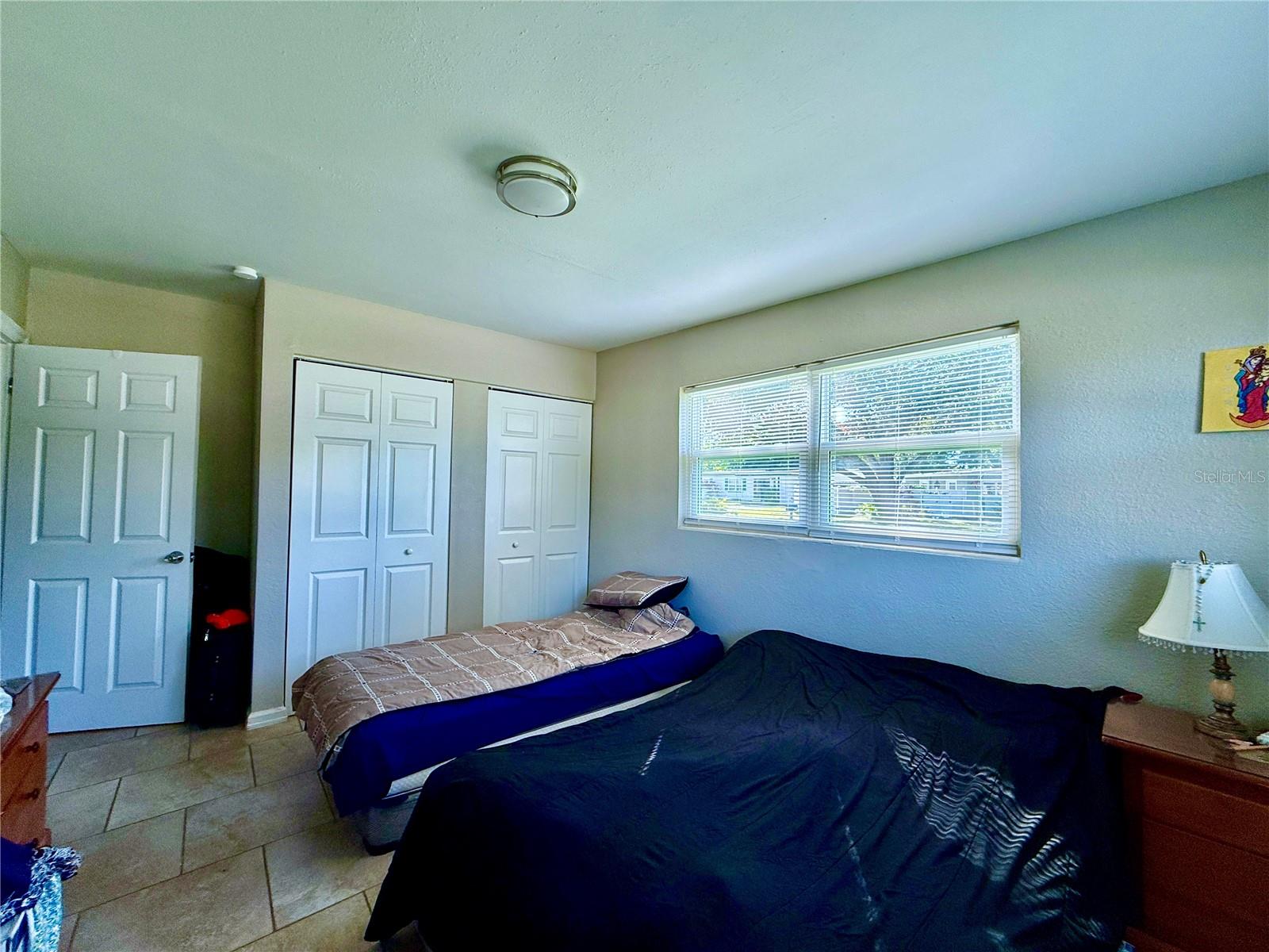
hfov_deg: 102.1
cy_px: 476
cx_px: 634
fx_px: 513
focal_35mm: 14
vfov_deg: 85.7
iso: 100
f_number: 2.2
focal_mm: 2.22
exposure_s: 1/99
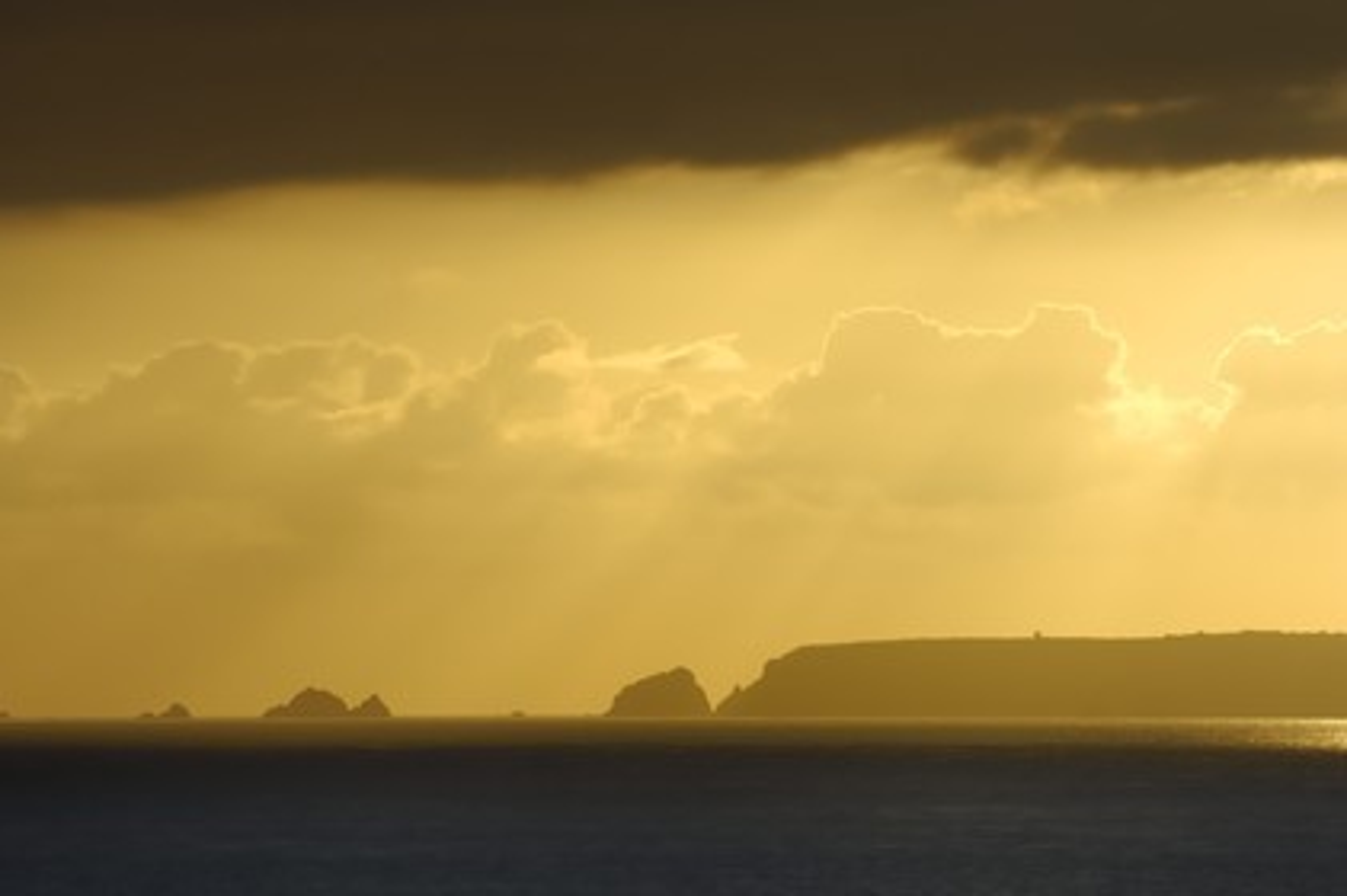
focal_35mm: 450
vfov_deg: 3.1
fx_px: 16824
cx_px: 674
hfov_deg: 4.6
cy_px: 448
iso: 100
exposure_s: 1/250
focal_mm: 300
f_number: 12
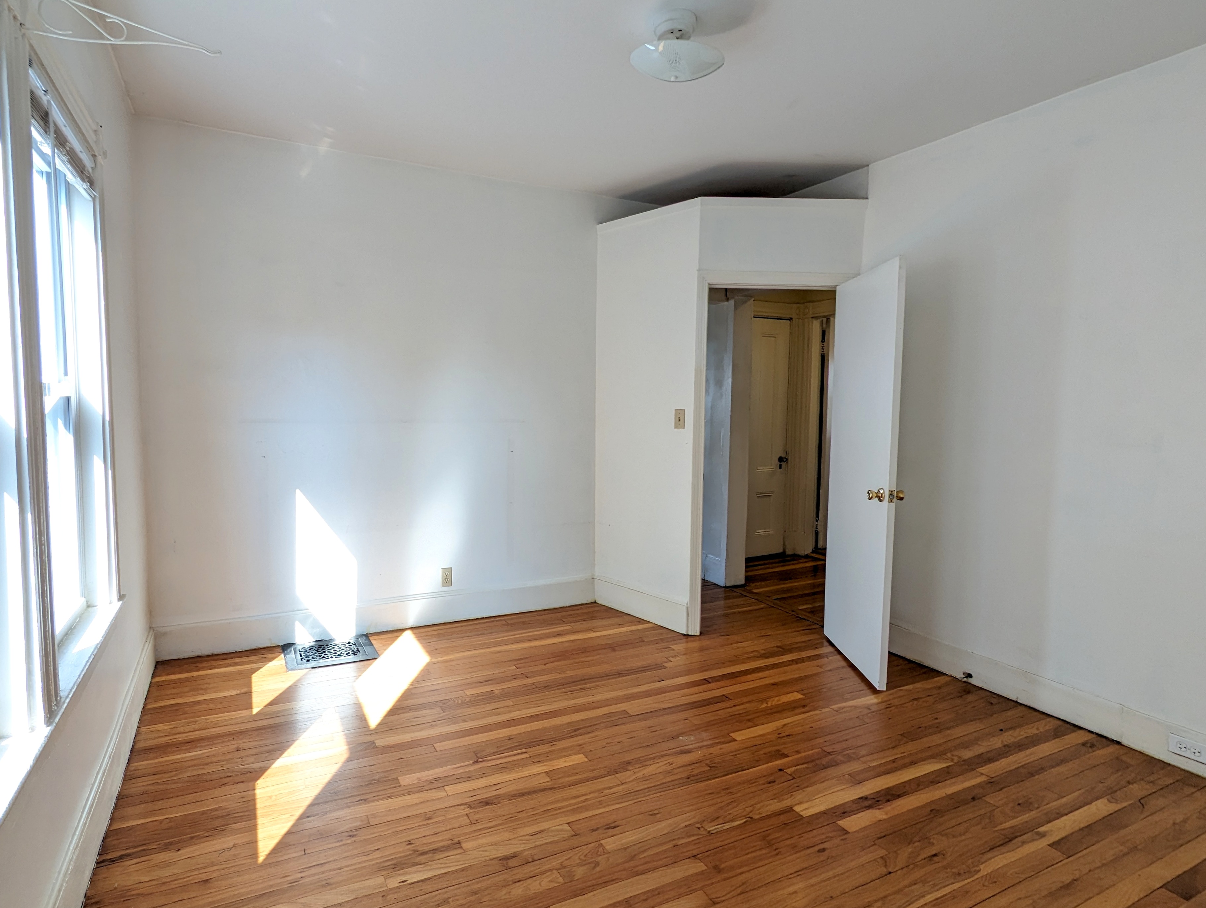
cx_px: 529
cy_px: 451
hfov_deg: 87.3
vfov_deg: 71.7
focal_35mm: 18
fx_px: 628
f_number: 2.2
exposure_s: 1/120
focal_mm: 2.35
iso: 104
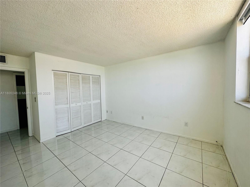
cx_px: 125
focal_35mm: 14
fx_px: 101
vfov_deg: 85.7
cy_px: 94
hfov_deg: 102.1
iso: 50
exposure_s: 1/99
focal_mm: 2.22
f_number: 2.2
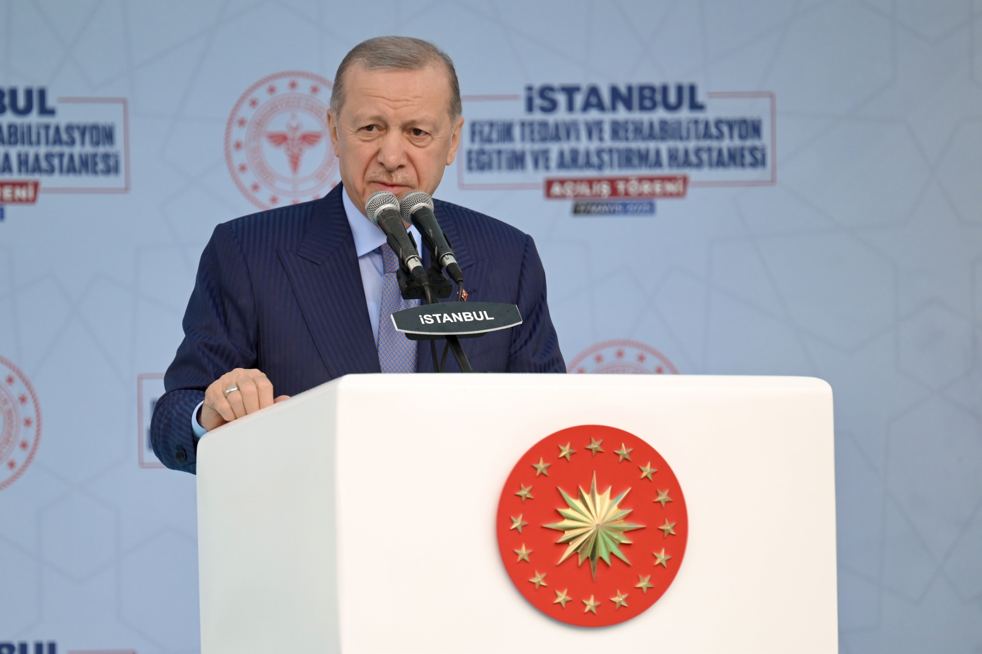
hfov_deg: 5.2
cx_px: 491
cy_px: 327
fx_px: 10910
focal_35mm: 400
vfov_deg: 3.4
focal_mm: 400
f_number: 5.6
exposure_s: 1/800
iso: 1000
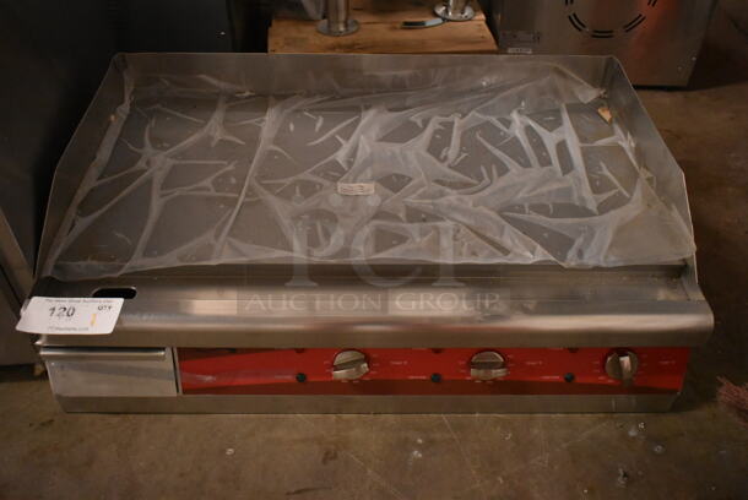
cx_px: 374
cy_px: 250
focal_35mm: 32
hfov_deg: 59.4
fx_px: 655
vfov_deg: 41.8
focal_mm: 21
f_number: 3.8
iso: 4500
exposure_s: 1/125
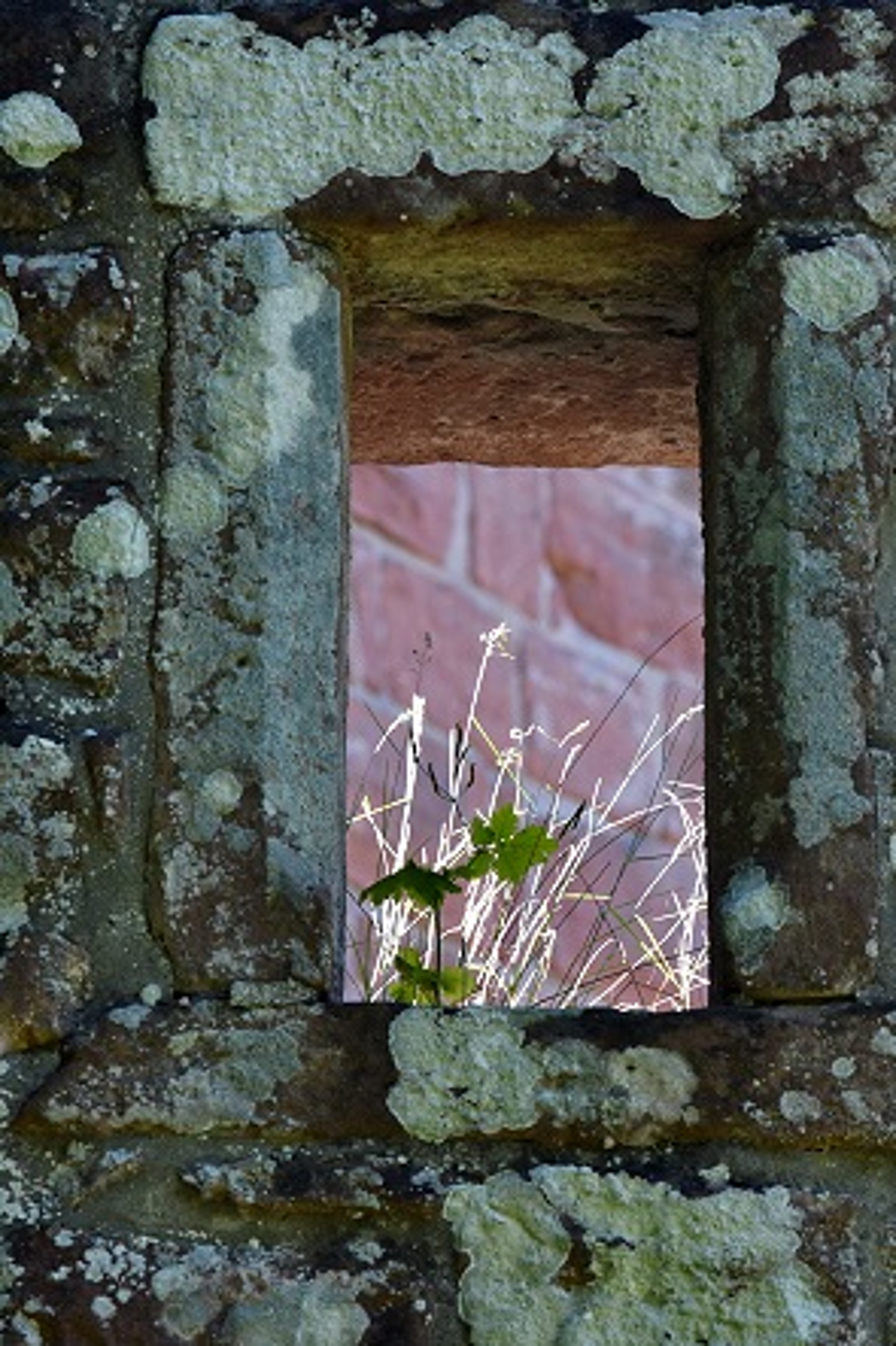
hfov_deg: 3.4
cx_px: 448
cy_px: 673
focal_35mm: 405
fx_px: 15131
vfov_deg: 5.1
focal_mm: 270
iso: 360
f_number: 11
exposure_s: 1/125
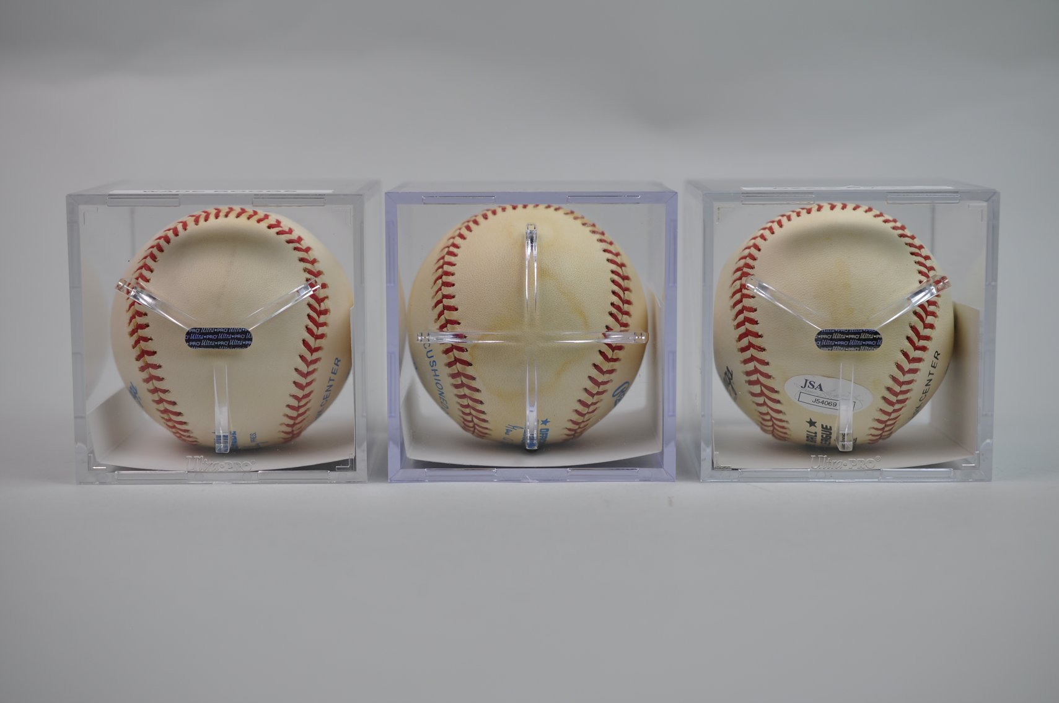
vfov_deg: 22.6
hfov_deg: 33.4
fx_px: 1763
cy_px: 352
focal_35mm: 60
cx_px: 530
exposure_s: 1/60
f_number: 4
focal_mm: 40
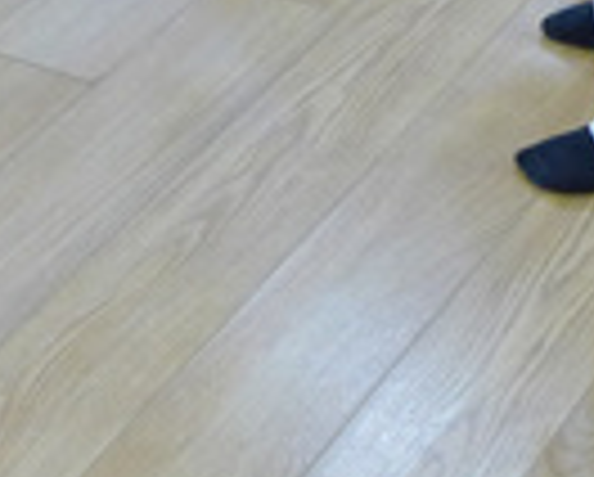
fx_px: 2500
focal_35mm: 142
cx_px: 369
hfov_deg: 13.5
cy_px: -68
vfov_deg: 10.7
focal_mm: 5.9
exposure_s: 1/250
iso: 400
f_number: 1.5
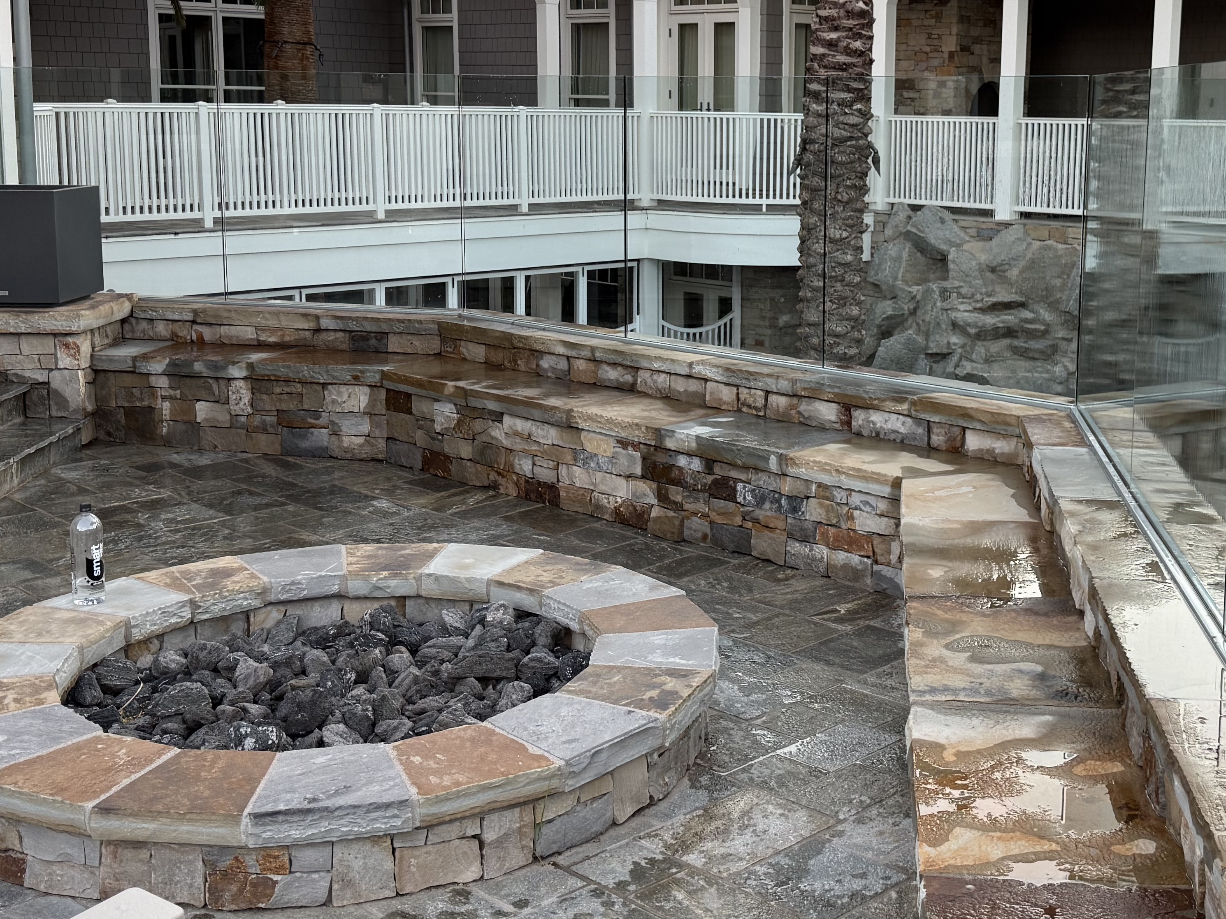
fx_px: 1629
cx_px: 797
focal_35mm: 46
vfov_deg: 31.3
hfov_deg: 40.8
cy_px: 314
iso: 100
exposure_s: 1/121
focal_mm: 6.76
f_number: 1.78
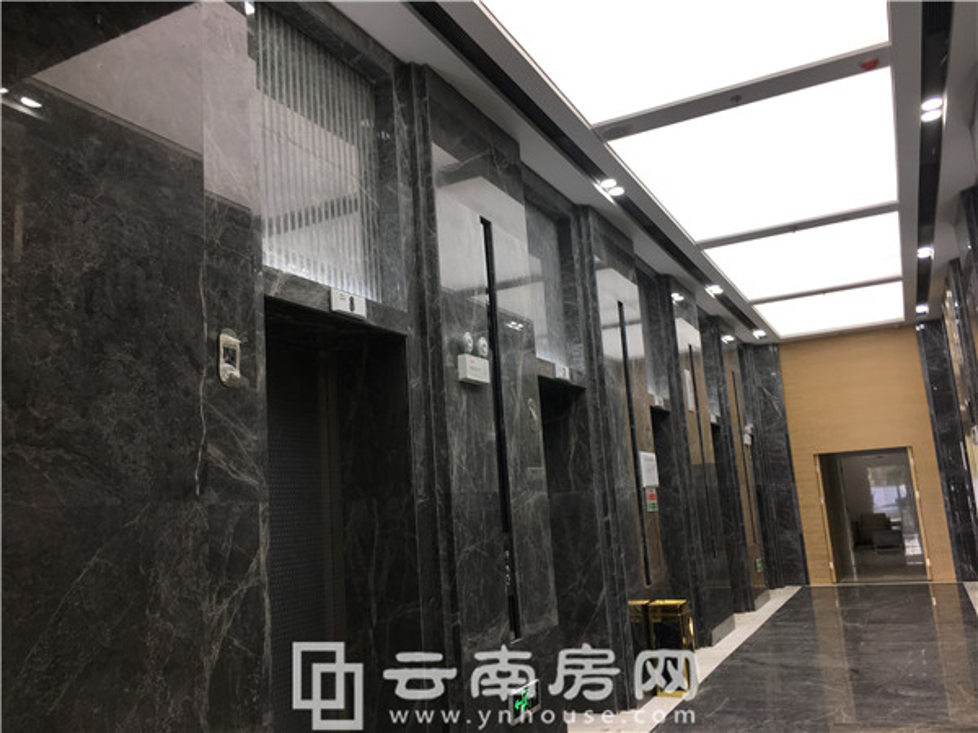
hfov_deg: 61.7
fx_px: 819
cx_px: 489
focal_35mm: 29
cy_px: 366
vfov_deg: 48.2
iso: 32
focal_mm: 4.15
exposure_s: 1/33
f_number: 2.2
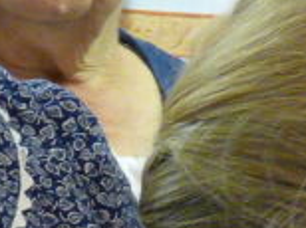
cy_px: 345
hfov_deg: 6.0
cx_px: 376
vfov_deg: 4.5
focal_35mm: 329
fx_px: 2904
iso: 400
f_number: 3
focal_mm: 8
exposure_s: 1/8
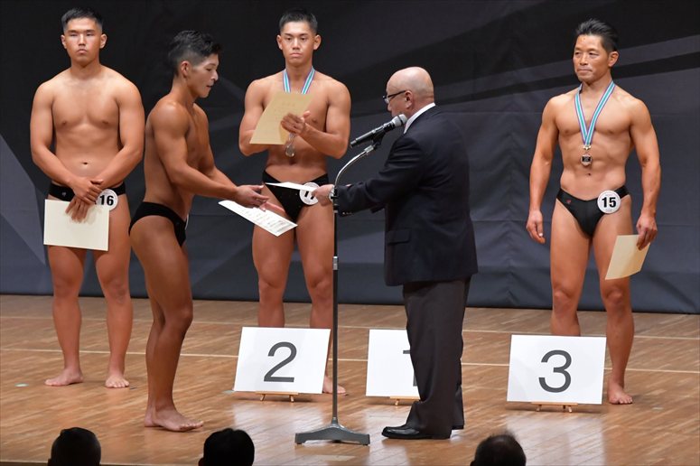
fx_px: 5248
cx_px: 350
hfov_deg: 7.6
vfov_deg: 5.1
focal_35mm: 270
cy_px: 233
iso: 6400
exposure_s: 1/400
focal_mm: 180
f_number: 5.6
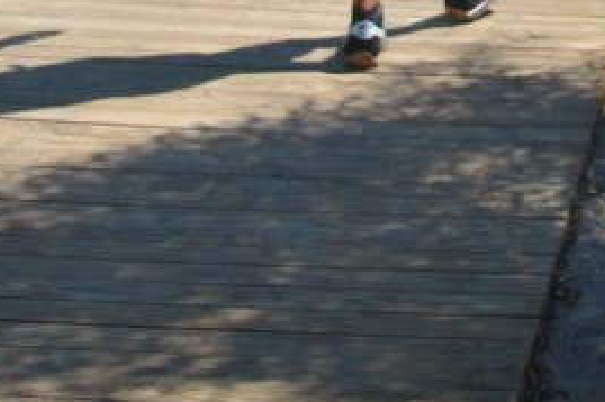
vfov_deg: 10.2
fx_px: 2150
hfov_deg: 15.7
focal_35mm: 128
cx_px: 626
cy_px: -256
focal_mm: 20
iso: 100
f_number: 8
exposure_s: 1/250
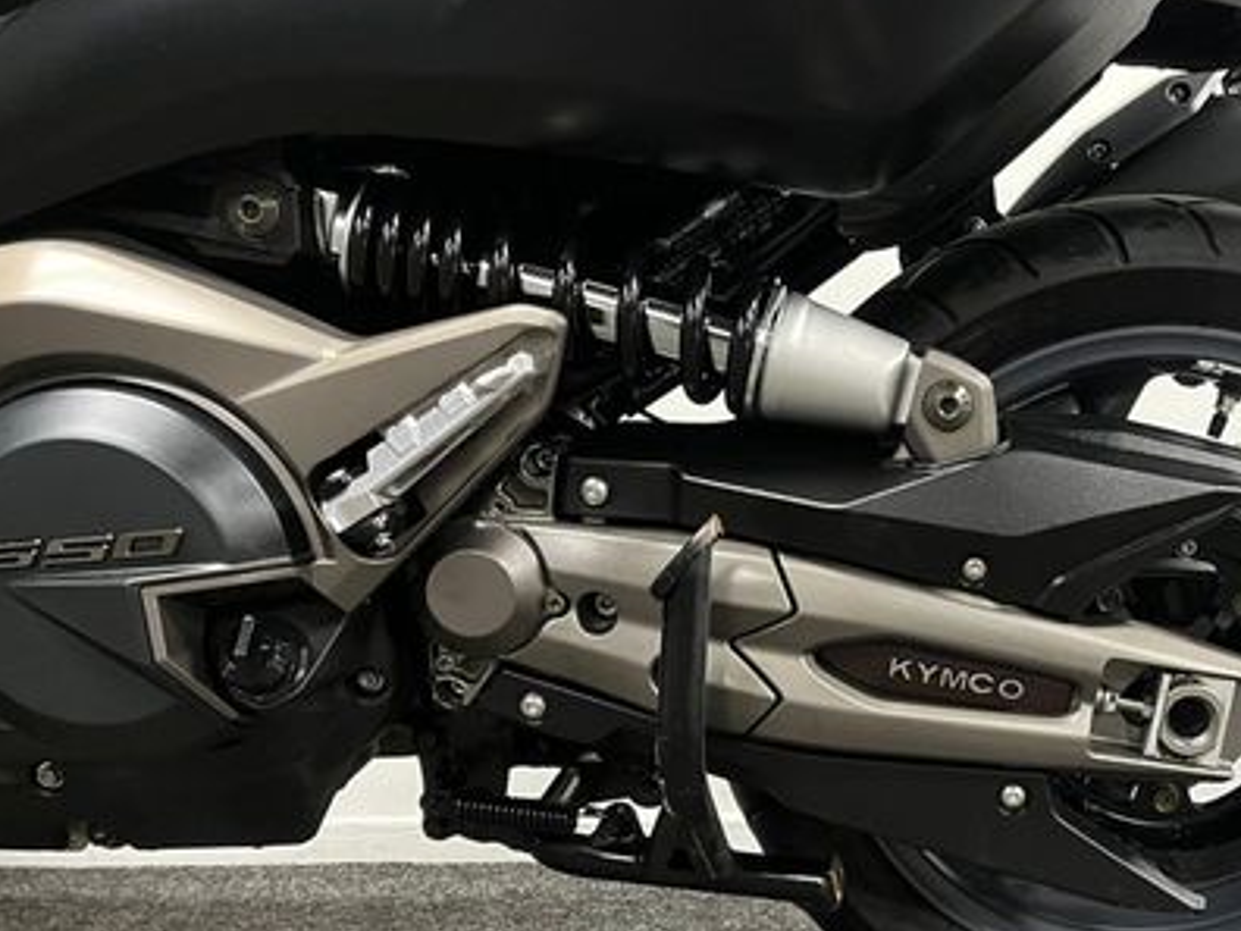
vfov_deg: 34.1
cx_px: 943
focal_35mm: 42
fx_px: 1506
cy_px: 611
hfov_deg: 43.3
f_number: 1.6
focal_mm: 5.1
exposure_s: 1/33
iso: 500
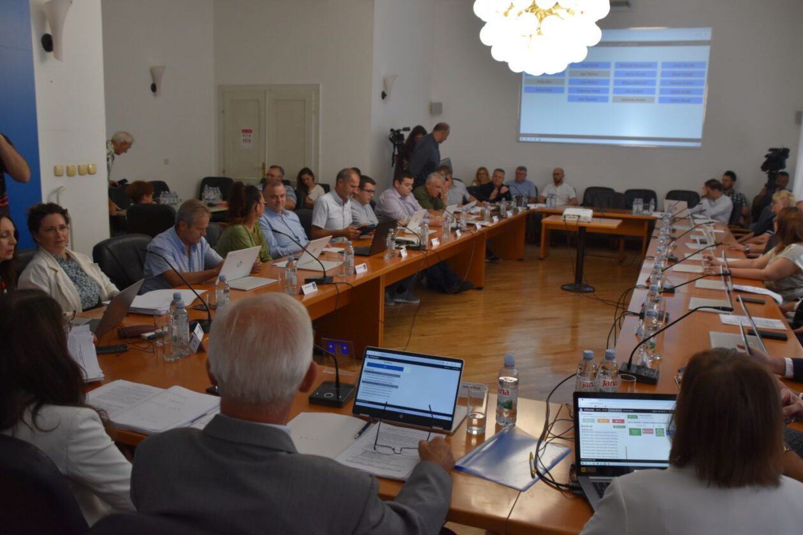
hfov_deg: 59.5
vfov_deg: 41.7
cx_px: 402
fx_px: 703
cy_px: 268
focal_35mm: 32
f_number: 3.5
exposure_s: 1/200
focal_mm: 21
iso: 800
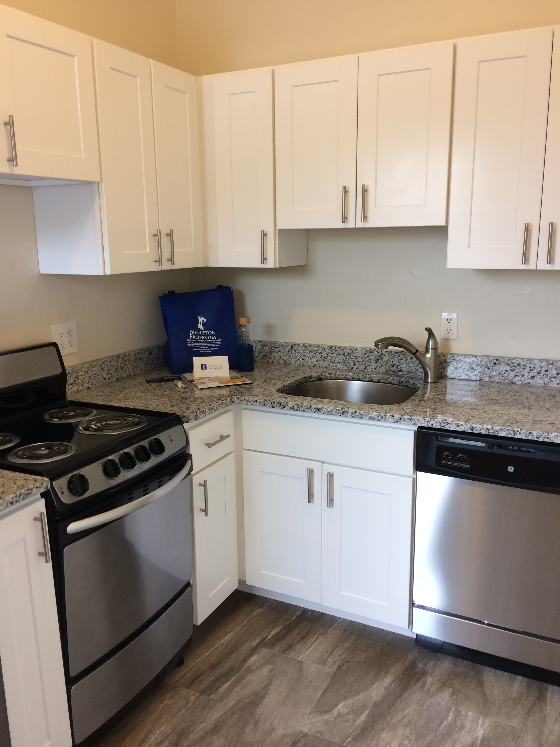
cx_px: 280
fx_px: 626
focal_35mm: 29
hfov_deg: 48.2
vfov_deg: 61.7
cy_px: 374
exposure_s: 1/30
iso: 64
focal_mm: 4.15
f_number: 2.2
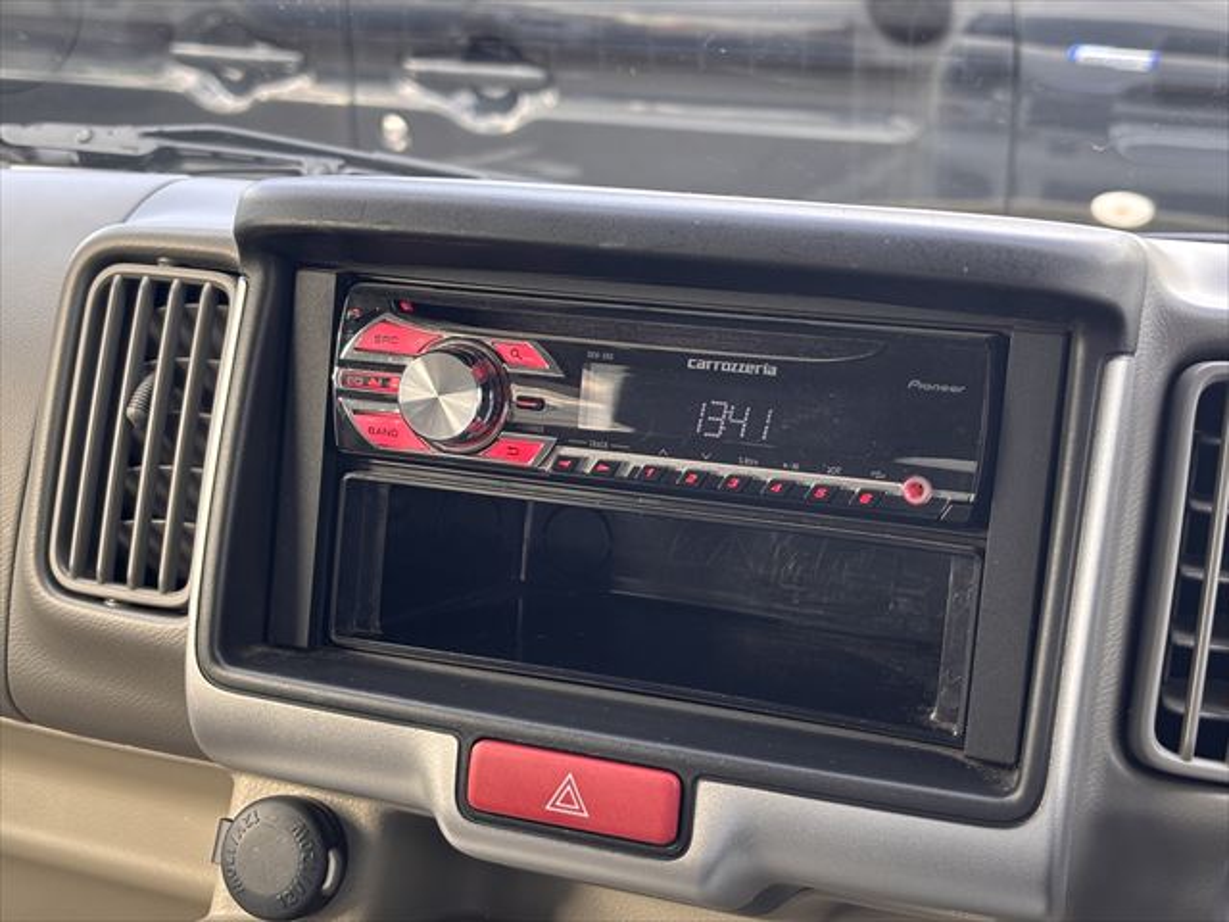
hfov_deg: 36.8
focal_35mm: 52
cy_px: 461
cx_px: 614
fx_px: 1846
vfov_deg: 28.0
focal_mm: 5.96
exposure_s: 1/69
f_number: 1.6
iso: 50
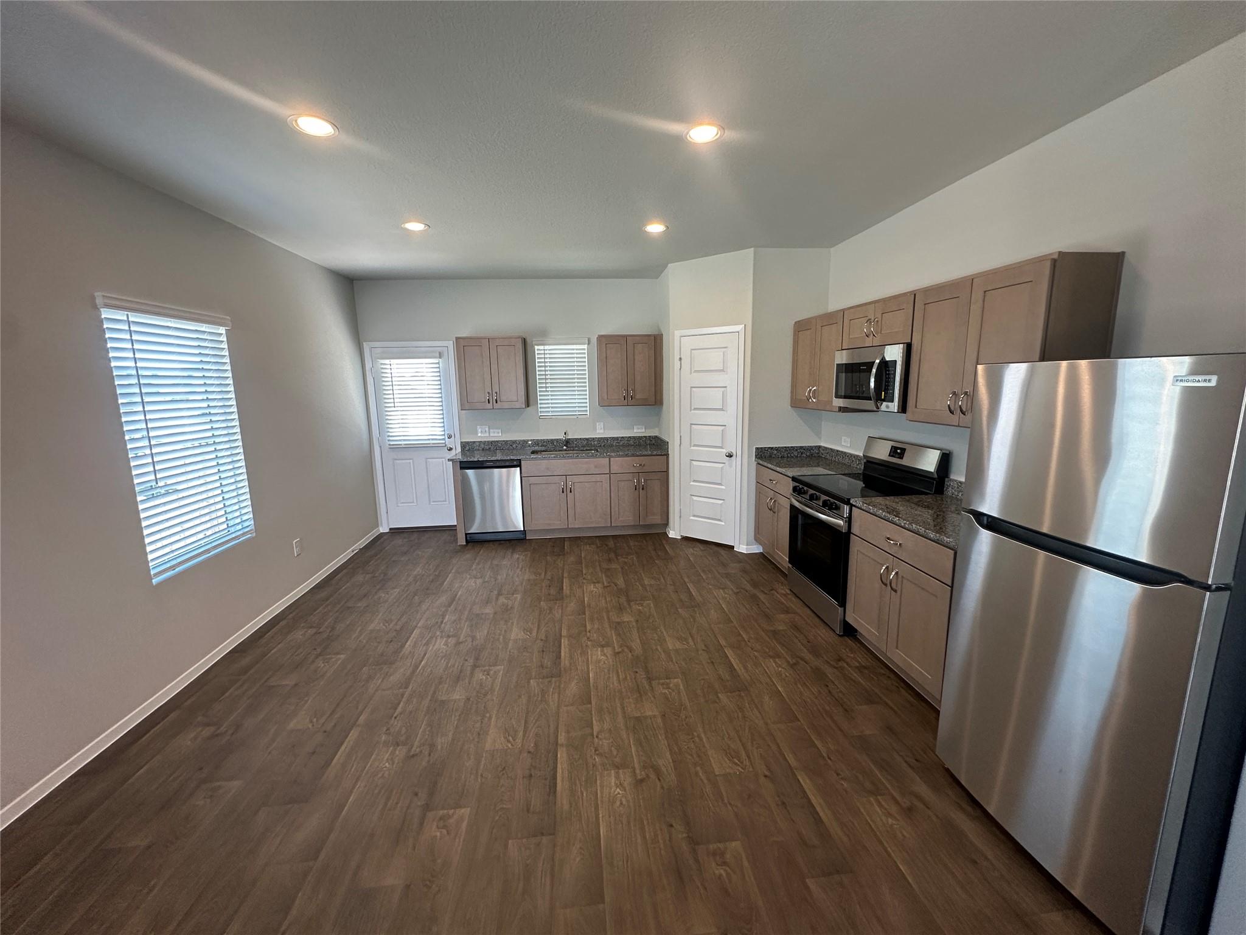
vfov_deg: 85.7
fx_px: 504
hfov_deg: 102.1
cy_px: 468
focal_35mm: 14
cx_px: 623
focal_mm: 2.22
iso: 200
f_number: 2.2
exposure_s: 1/120
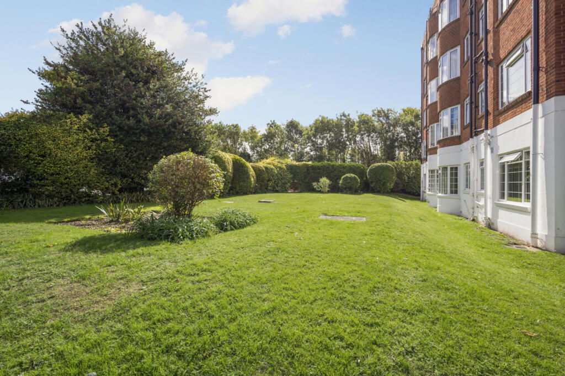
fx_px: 235
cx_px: 282
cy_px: 188
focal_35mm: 15
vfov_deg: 77.2
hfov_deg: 100.4
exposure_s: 1/250
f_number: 8
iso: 200
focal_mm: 15
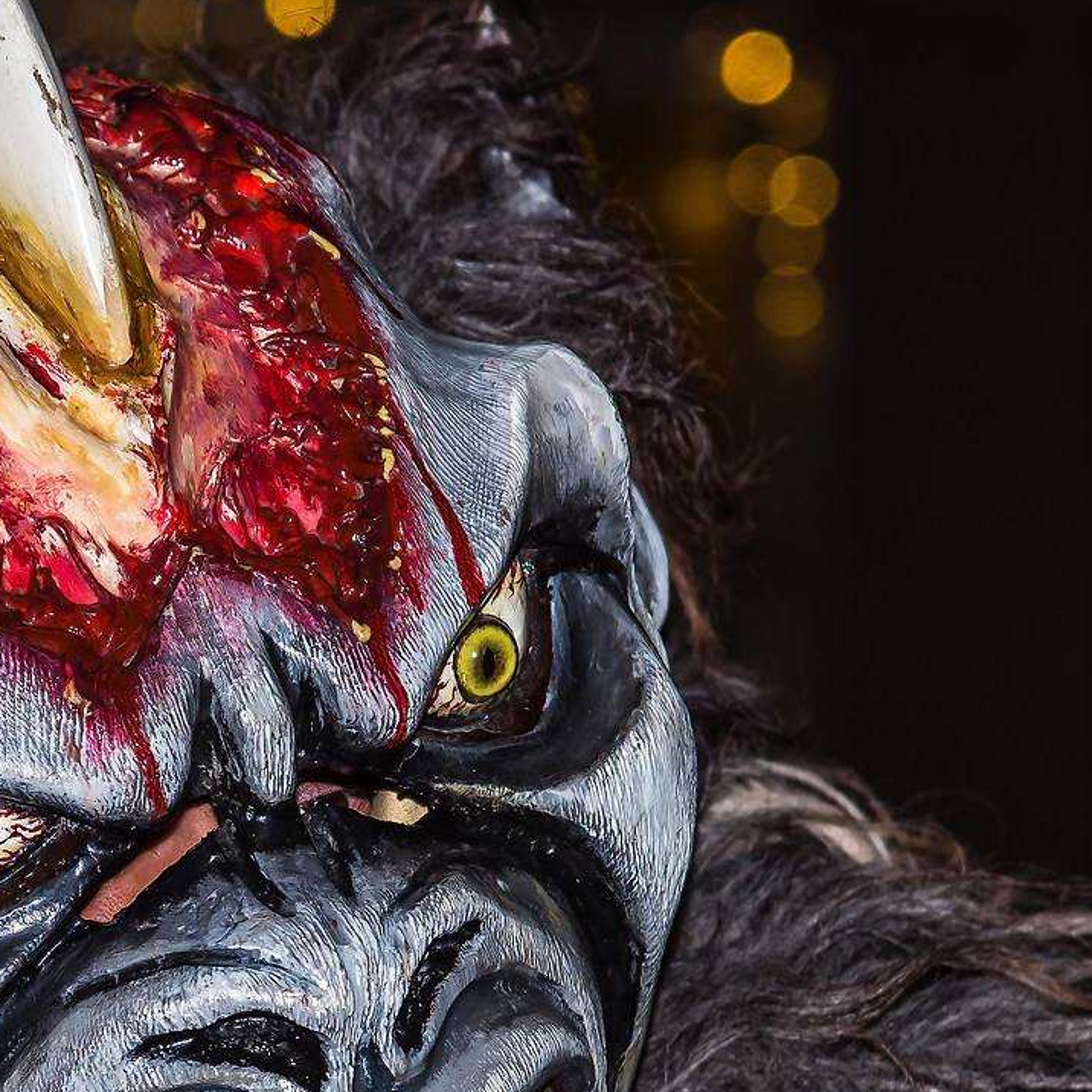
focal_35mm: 342
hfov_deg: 5.1
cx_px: 271
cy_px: 1018
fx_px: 12206
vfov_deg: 5.1
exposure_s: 1/125
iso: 400
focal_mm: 120
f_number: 5.6
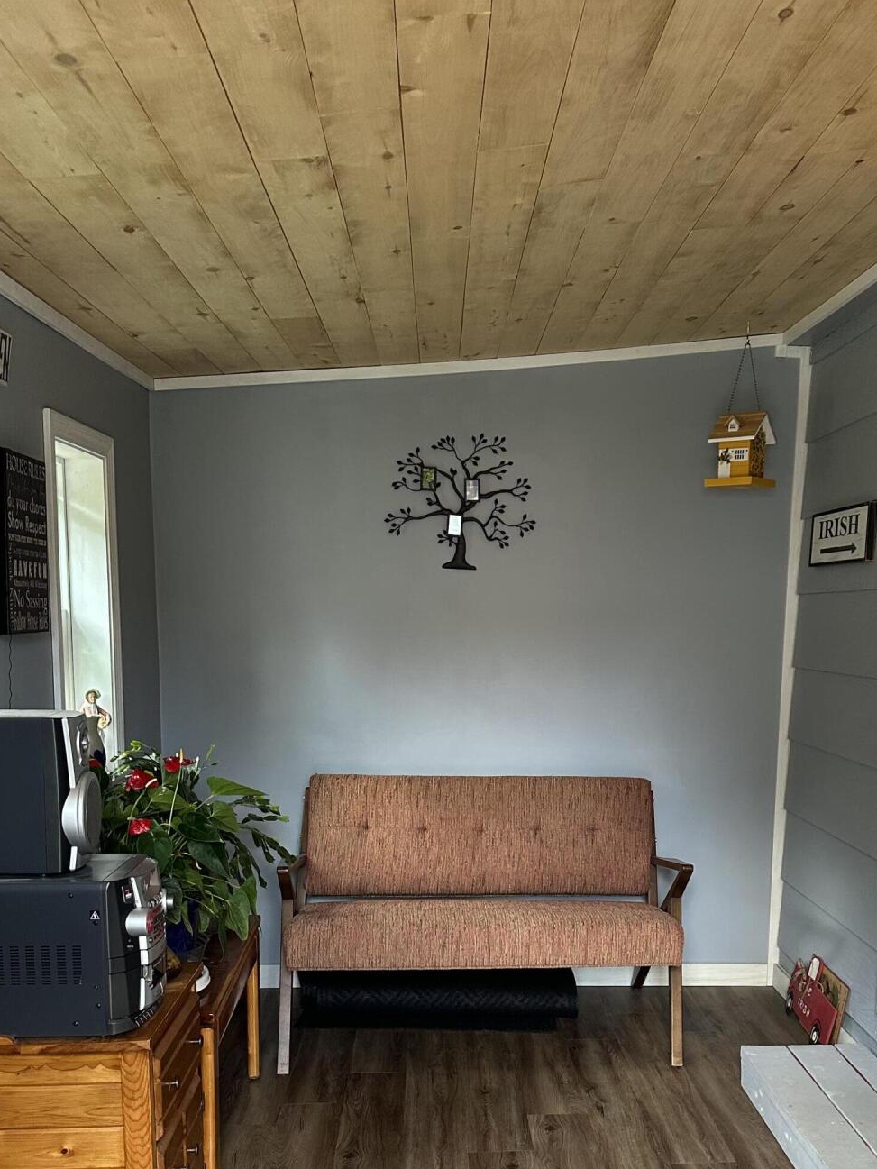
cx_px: 541
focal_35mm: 37
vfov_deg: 49.3
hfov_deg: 38.5
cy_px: 781
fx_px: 1250
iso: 250
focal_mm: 6.86
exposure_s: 1/103
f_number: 1.78
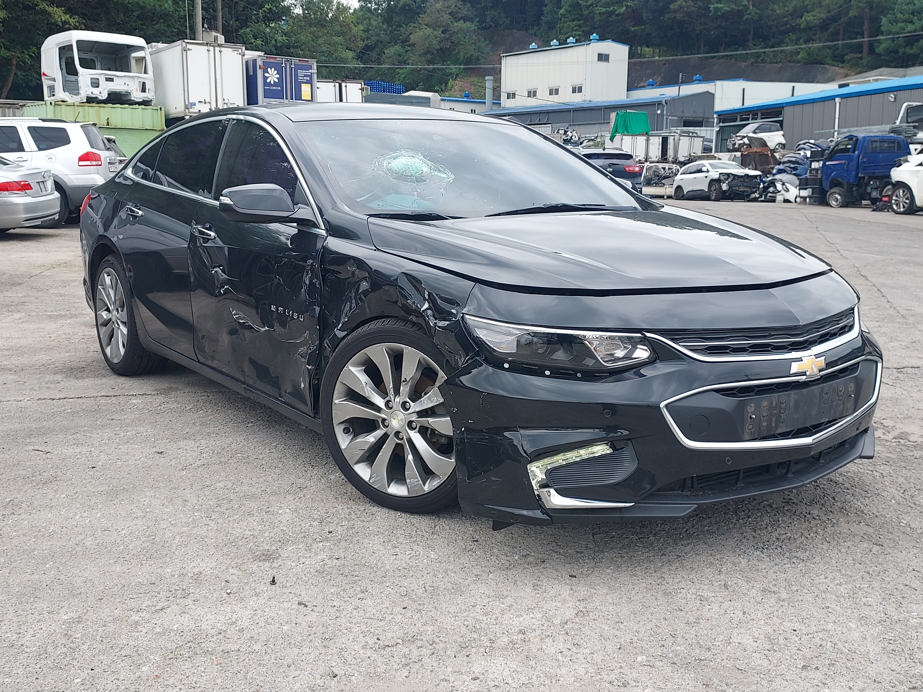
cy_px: 346
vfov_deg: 56.8
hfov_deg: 71.6
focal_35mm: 24
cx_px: 462
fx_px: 640
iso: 40
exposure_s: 1/282
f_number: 1.8
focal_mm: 4.6
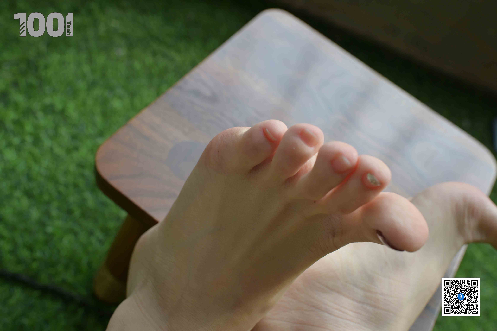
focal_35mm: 35
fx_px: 483
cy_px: 166
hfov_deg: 54.4
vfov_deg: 37.9
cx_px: 248
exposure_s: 1/200
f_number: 6.3
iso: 200
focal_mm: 35
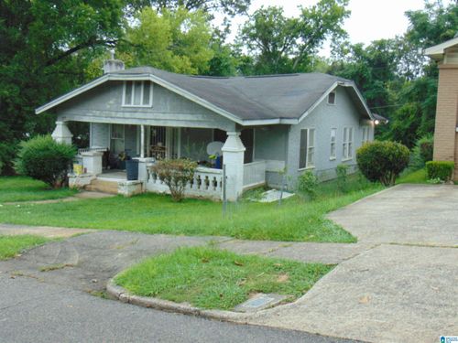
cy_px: 172
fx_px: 556
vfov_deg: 34.3
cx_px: 229
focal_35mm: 42
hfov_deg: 44.8
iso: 100
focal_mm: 7.6
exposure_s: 1/30
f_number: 3.3
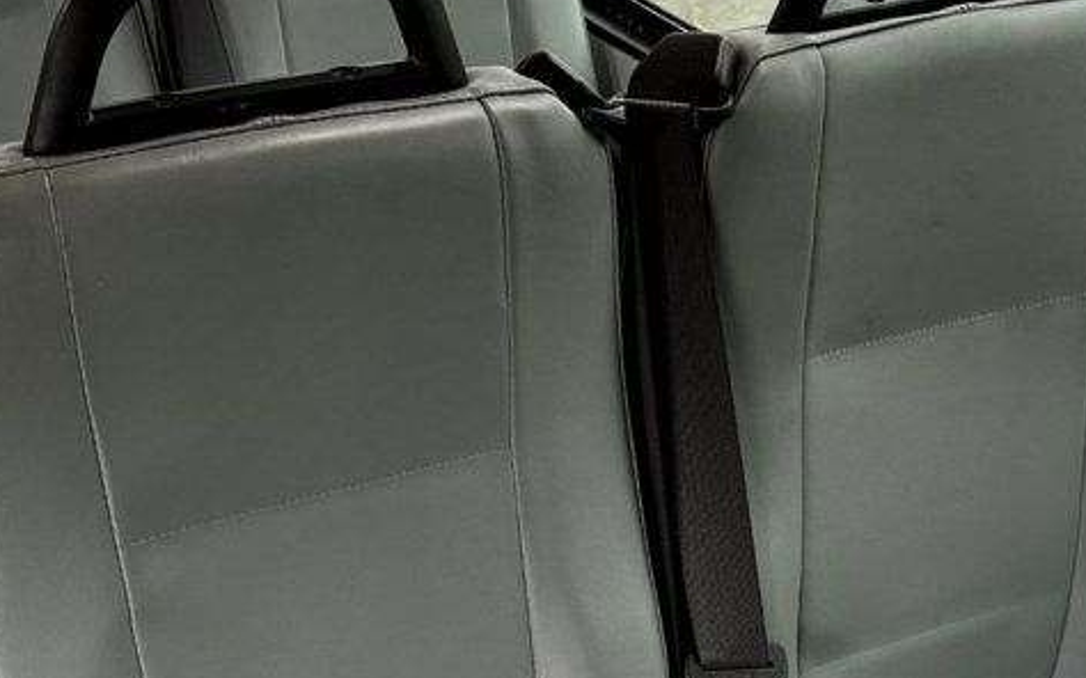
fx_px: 1627
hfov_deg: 36.8
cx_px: 461
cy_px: 767
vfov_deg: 22.1
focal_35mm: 55
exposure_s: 1/61
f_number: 1.78
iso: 200
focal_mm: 6.76
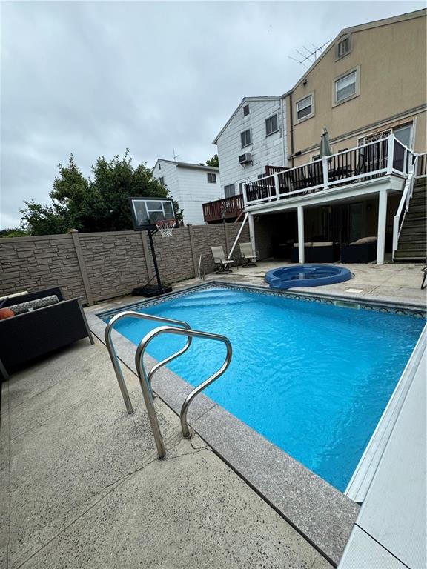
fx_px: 230
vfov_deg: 102.1
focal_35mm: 14
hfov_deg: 85.7
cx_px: 214
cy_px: 284
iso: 40
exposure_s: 1/492
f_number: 2.2
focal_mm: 2.22
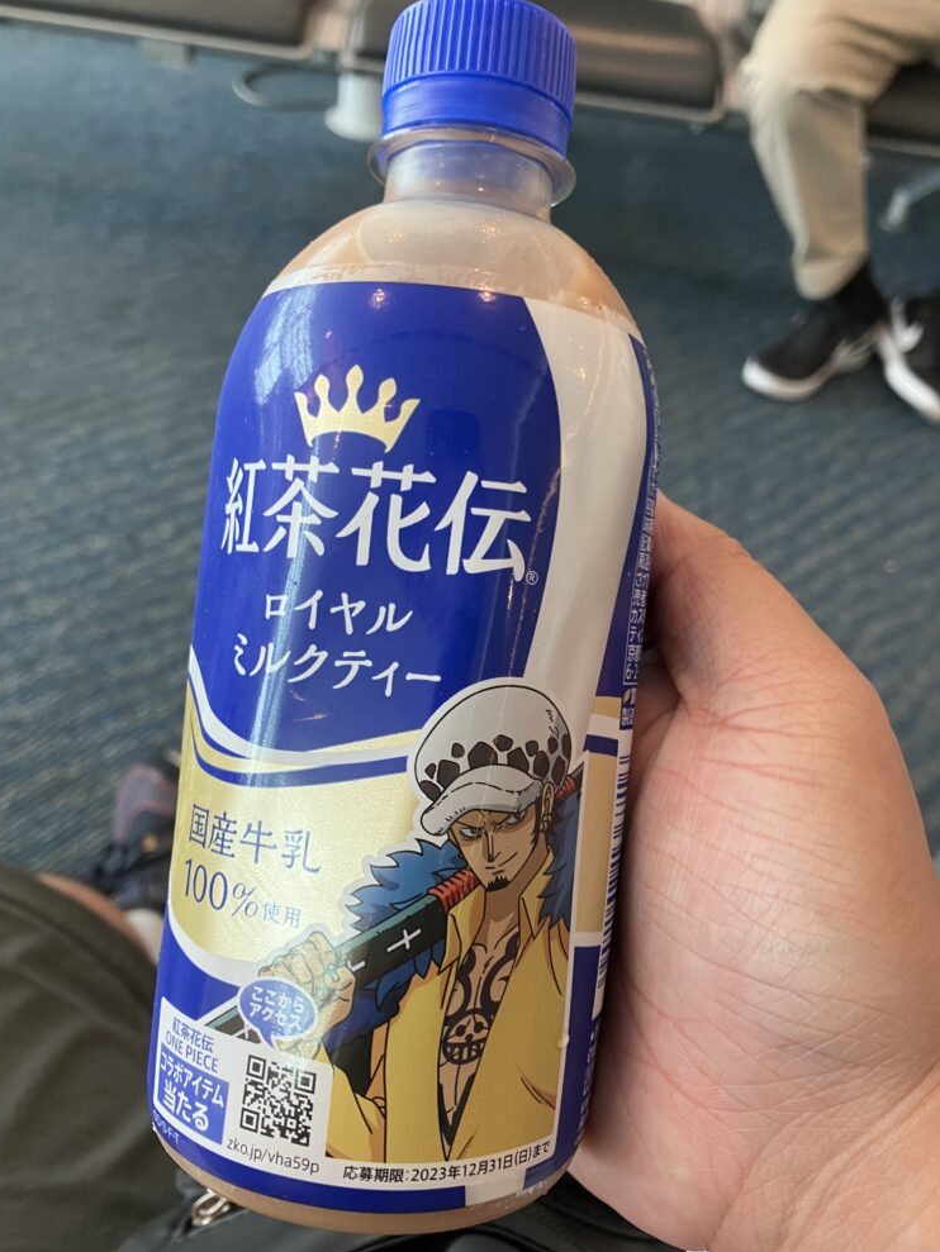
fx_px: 1050
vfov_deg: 61.7
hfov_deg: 48.2
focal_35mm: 29
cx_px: 455
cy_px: 618
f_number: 1.8
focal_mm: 3.99
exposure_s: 1/50
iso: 64
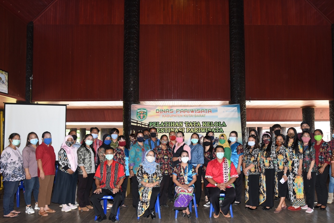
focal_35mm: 31
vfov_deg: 42.3
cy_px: 121
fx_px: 288
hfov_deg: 60.2
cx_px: 182
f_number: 7.1
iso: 800
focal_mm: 27
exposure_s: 1/60
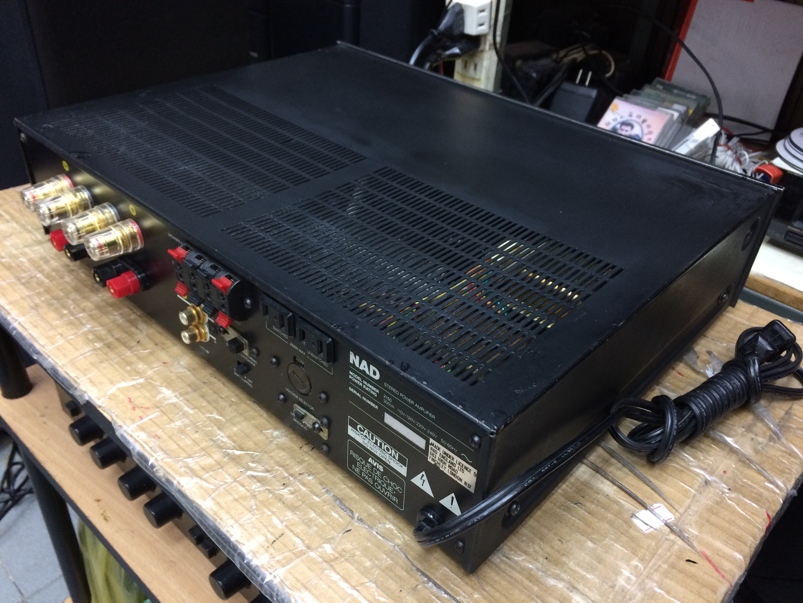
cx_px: 402
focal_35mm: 29
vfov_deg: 48.2
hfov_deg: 61.7
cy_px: 302
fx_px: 673
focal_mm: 4.15
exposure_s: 1/33
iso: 200
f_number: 2.2
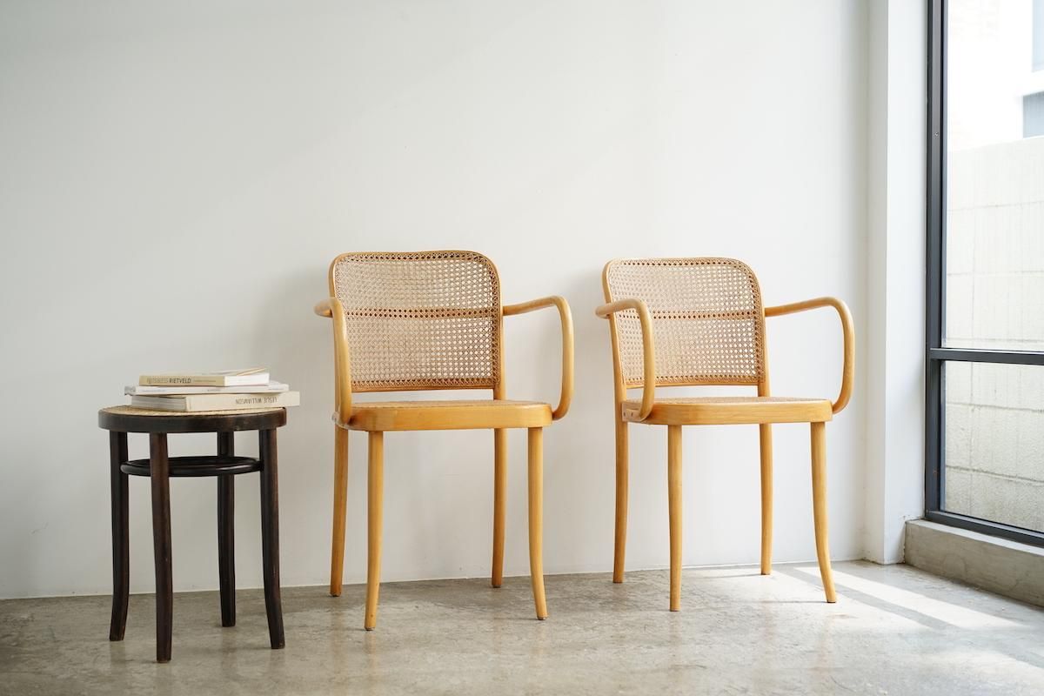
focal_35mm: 55
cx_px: 522
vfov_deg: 24.6
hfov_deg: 36.2
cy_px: 348
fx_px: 1595
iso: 320
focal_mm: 55
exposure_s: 1/125
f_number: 3.5
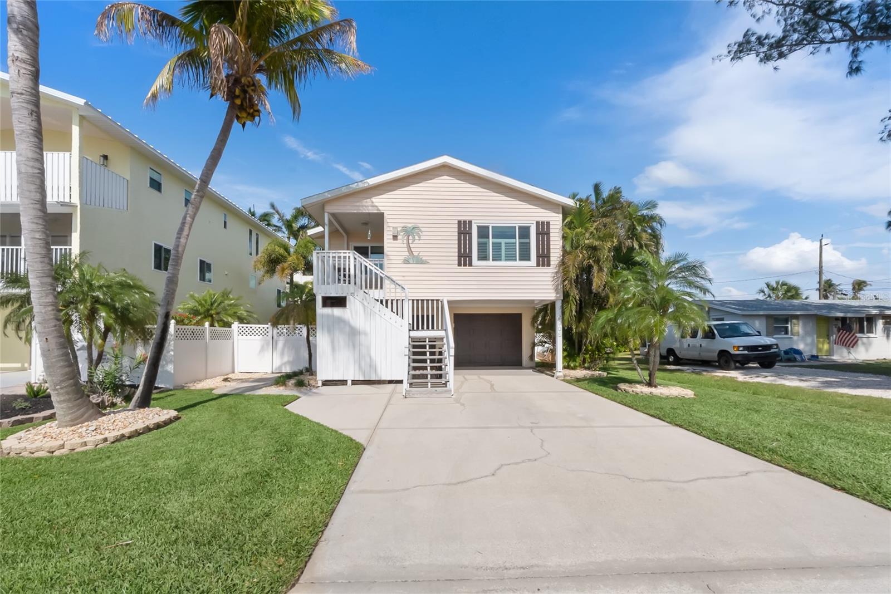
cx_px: 446
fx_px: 371
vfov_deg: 77.3
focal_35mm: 15
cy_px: 297
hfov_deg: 100.4
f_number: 13
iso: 500
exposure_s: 1/250
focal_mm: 10
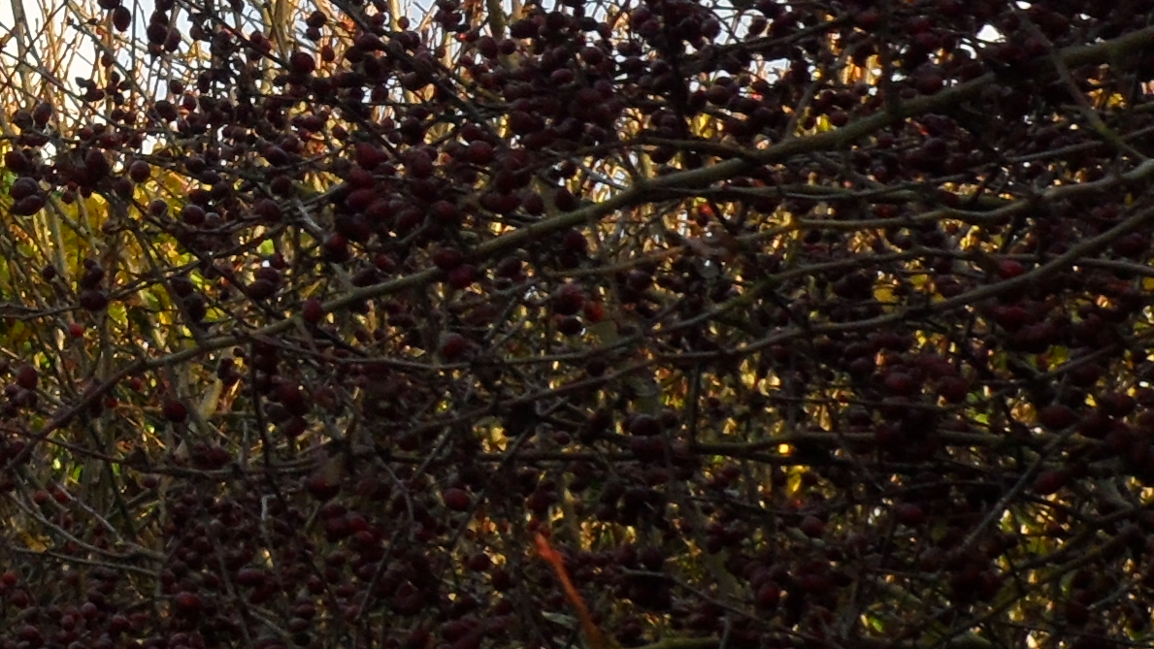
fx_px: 6059
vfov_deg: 6.1
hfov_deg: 10.4
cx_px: -711
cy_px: -362
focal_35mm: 198
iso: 80
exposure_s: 1/180
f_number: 4.7
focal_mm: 9.3
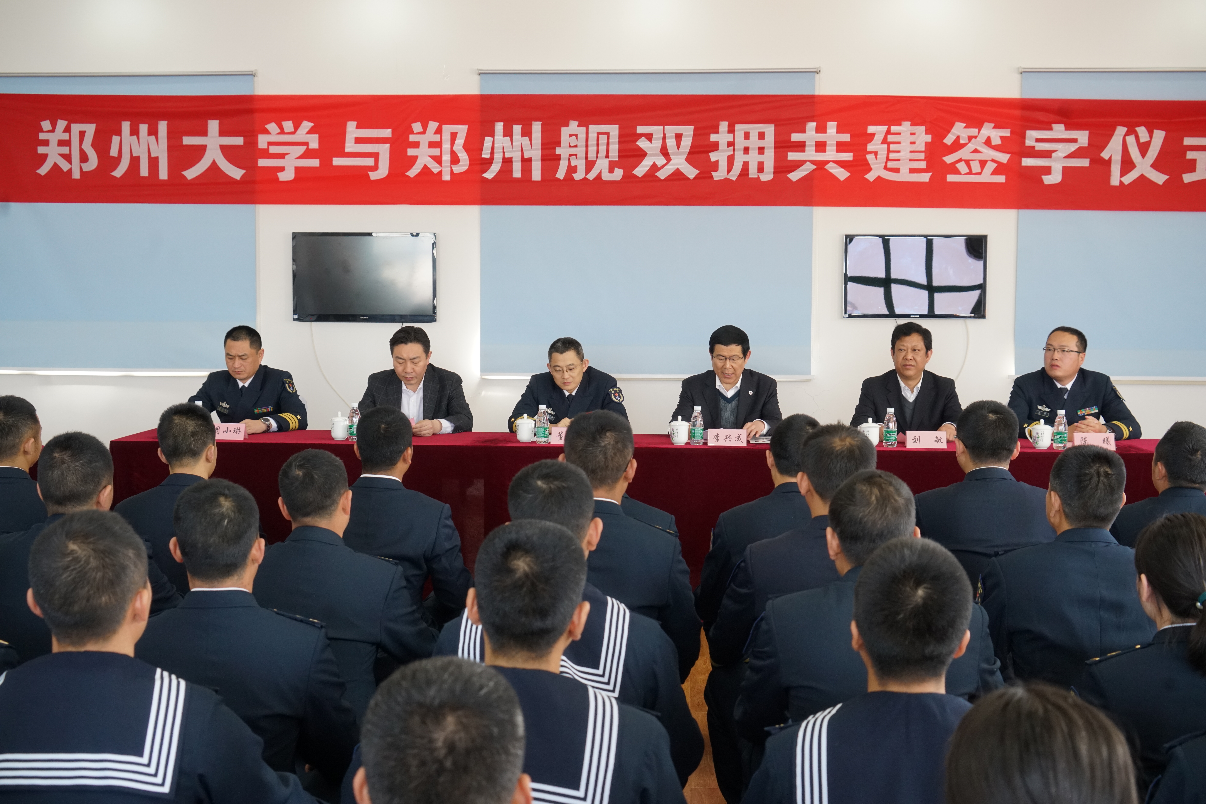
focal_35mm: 43
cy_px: 402
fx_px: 1441
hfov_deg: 45.4
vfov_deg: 31.2
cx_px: 603
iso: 1600
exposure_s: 1/80
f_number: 6.3
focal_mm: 43
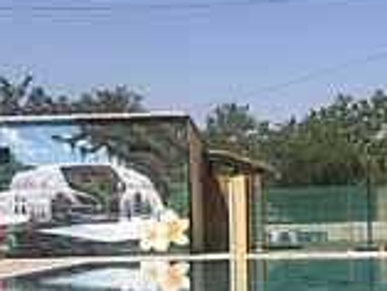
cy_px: 231
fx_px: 996
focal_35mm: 89
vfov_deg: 16.5
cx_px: 254
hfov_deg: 21.9
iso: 20
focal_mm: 3.99
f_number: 1.8
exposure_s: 1/2825
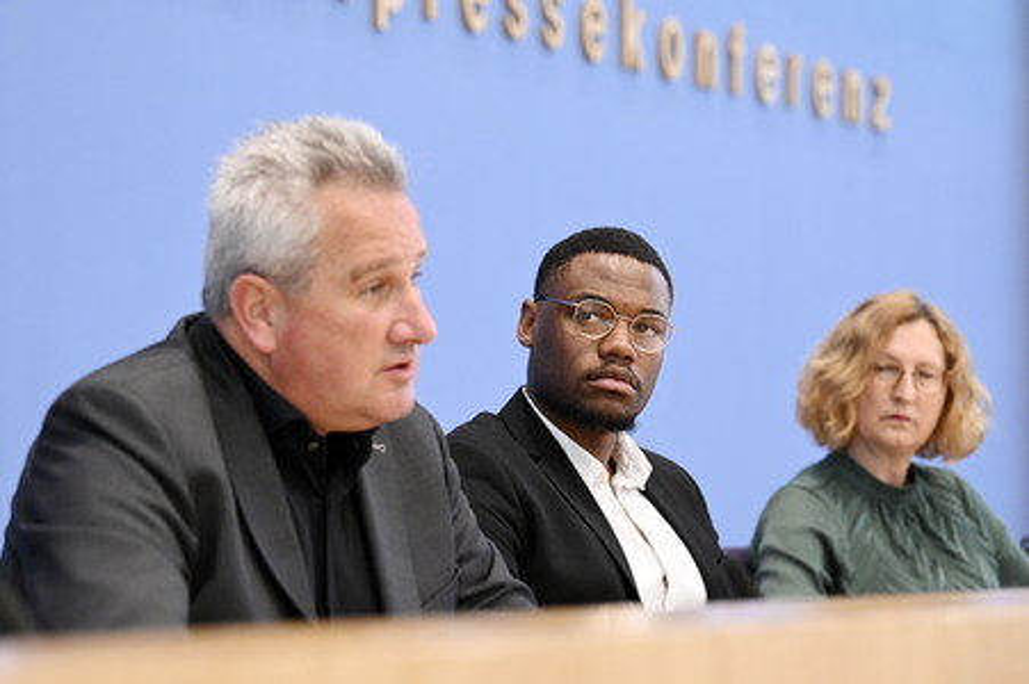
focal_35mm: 102
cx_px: 514
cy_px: 342
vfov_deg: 13.4
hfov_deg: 20.0
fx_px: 2913
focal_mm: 102
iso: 3200
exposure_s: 1/800
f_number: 4
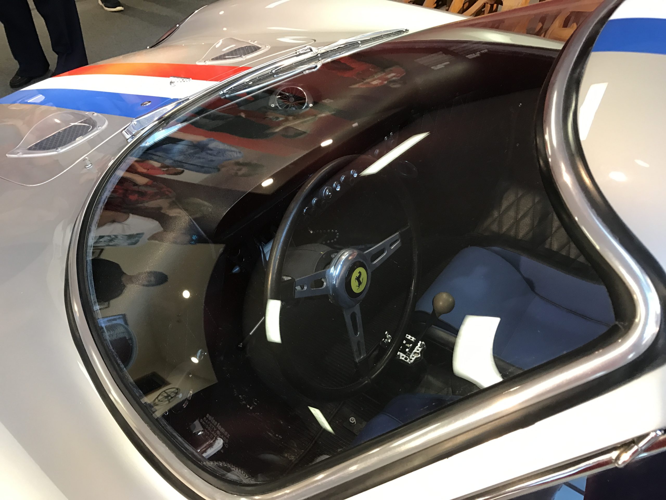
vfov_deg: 49.7
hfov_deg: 63.4
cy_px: 250
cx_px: 333
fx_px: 539
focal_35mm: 28
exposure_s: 1/17
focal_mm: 3.99
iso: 50
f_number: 1.8
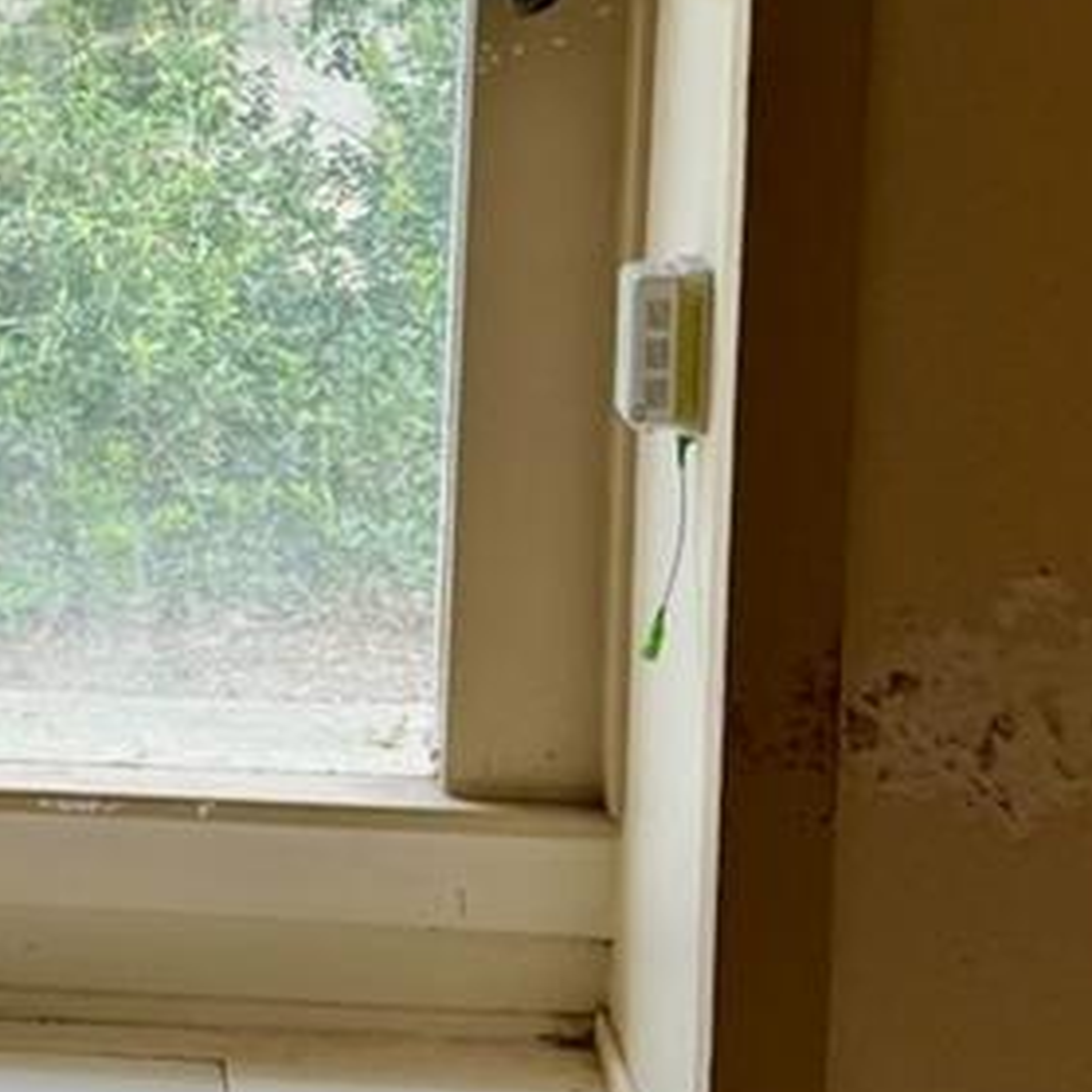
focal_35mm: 114
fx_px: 4069
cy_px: 454
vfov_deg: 15.3
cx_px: -777
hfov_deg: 13.9
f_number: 1.78
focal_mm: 6.86
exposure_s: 1/121
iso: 100
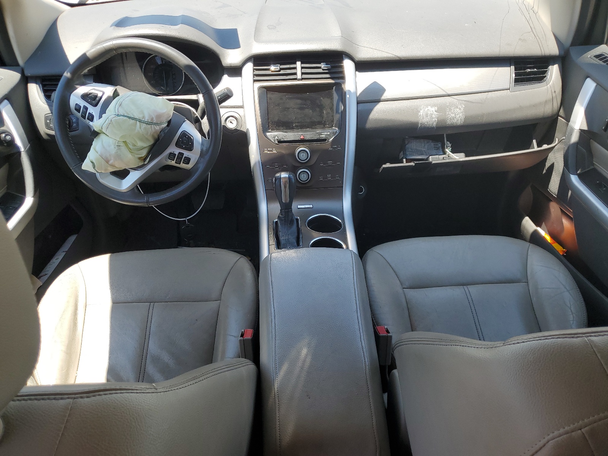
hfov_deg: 67.3
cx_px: 304
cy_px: 228
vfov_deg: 53.1
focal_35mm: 26
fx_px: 457
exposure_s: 1/526
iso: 50
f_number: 1.5
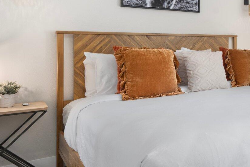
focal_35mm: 40
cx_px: 268
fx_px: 278
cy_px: 61
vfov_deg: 33.2
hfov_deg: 40.3
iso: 800
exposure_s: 1/5
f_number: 8
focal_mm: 16
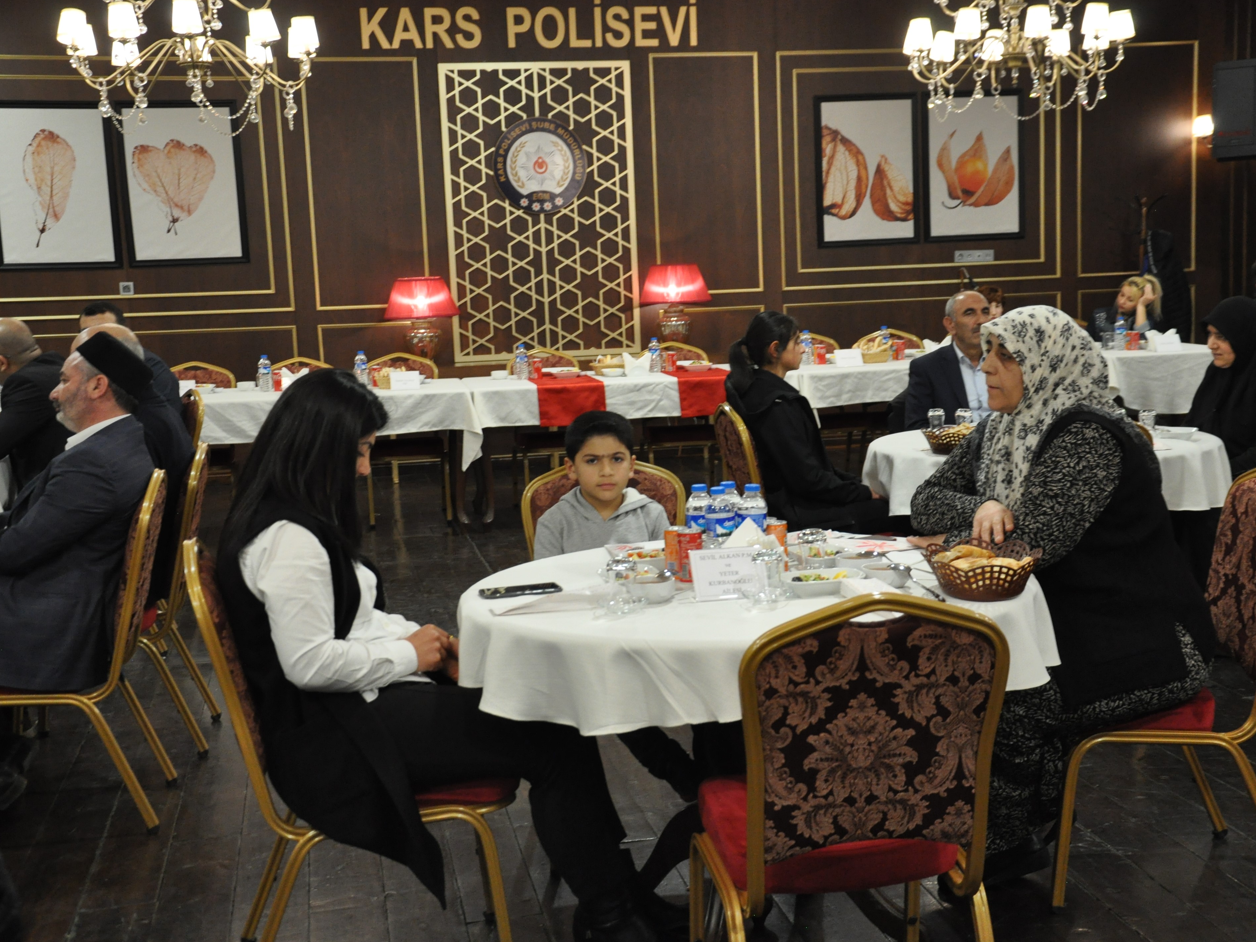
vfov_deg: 29.7
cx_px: 684
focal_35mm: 49
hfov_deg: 38.9
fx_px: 1778
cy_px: 471
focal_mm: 30
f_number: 4.2
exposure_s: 1/30
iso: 1250
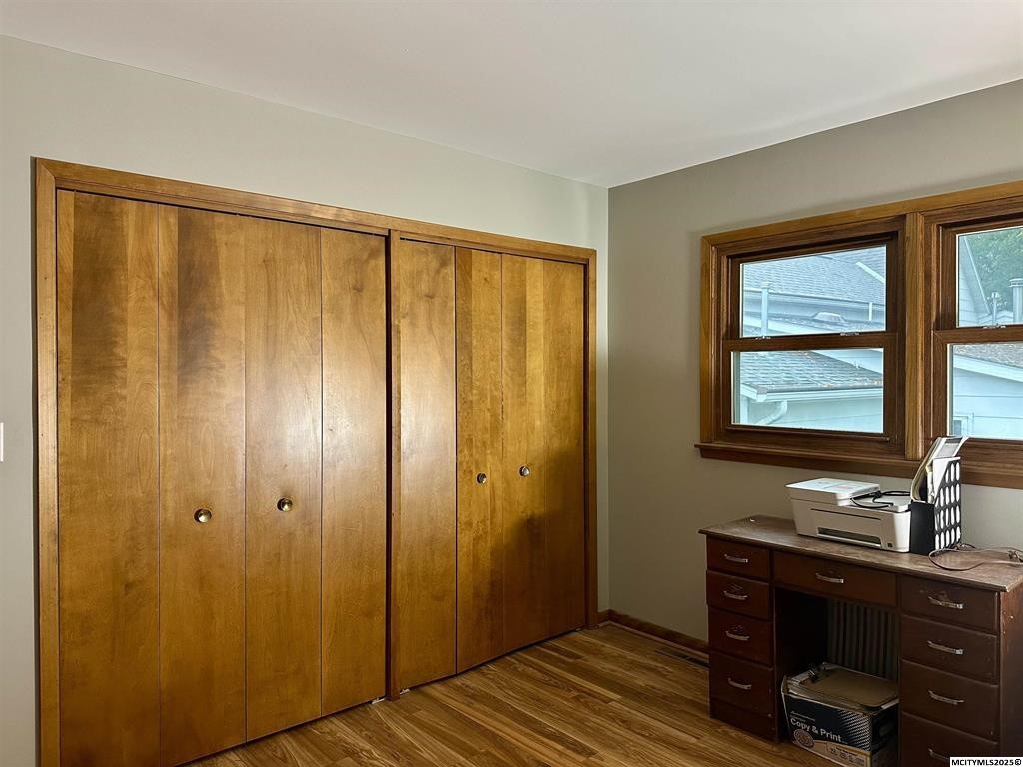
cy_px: 384
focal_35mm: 24
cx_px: 512
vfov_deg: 56.8
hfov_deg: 71.6
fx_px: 709
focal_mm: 6.86
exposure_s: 1/60
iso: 320
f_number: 1.78
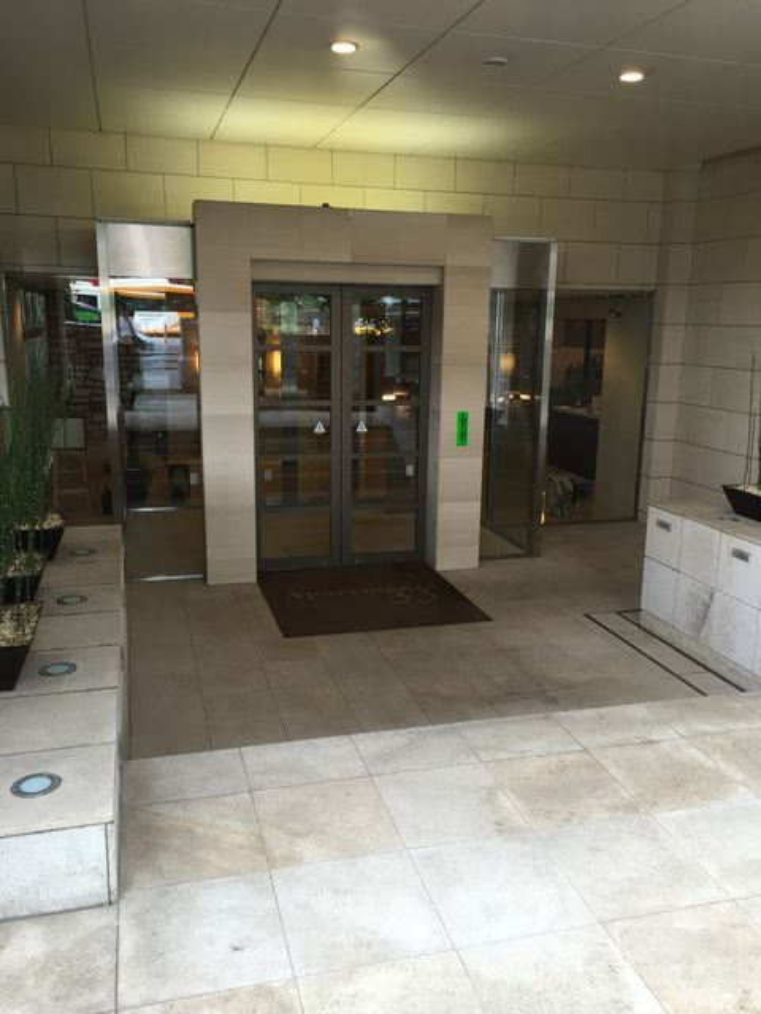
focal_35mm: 29
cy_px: 507
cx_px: 380
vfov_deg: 61.7
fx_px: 850
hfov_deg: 48.2
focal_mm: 4.15
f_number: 2.2
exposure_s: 1/30
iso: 32
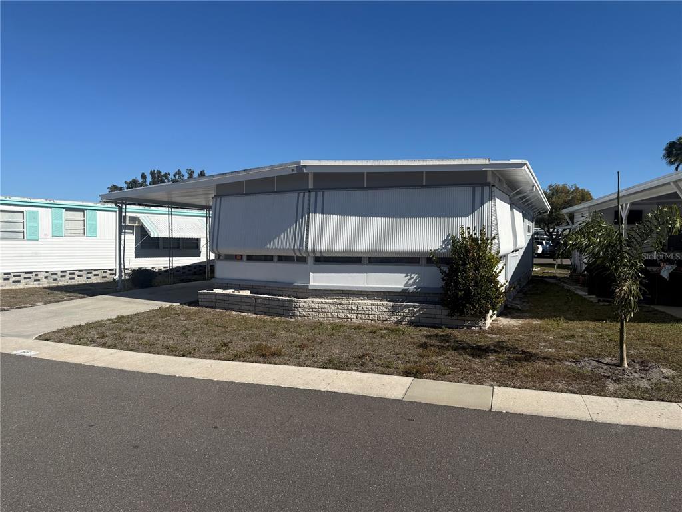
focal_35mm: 24
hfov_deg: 71.6
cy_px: 256
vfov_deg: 56.8
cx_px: 341
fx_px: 473
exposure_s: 1/7353
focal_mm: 6.76
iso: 80
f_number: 1.78
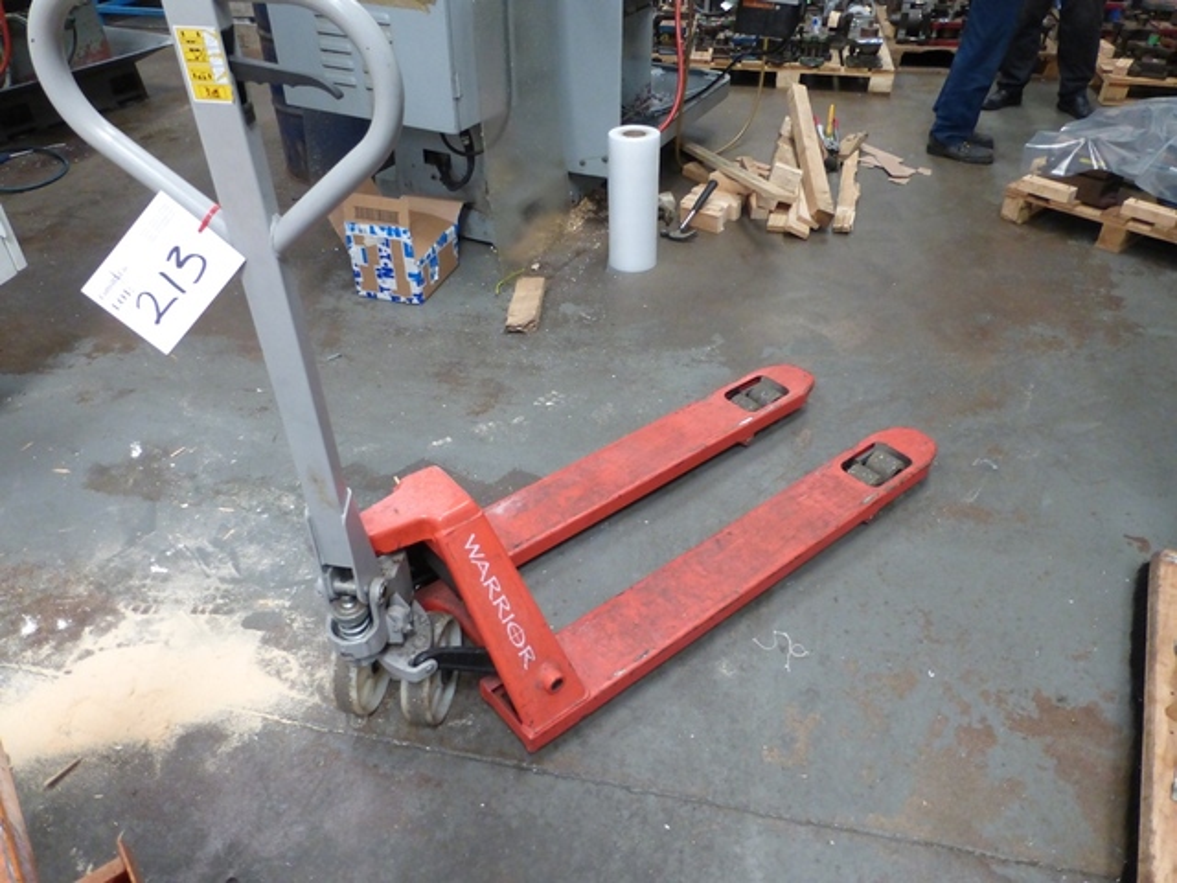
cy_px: 442
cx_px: 588
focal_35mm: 24
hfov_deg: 71.6
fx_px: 816
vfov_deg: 56.8
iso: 500
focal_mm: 4.3
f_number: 3.3
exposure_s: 1/60
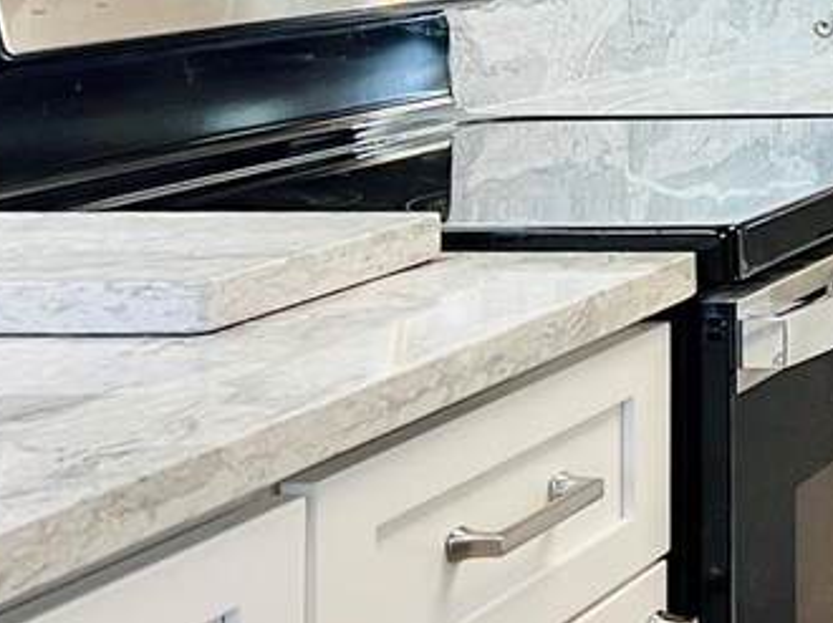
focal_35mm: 101
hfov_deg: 16.2
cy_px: -84
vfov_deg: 14.3
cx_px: 1537
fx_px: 2429
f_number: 1.5
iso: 80
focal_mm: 5.7
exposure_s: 1/60
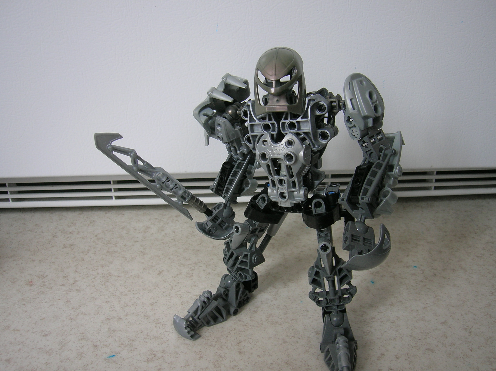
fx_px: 515
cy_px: 186
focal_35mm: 36
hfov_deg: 51.4
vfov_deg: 39.6
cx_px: 248
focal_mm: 6
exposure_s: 1/10.2
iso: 50
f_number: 2.9
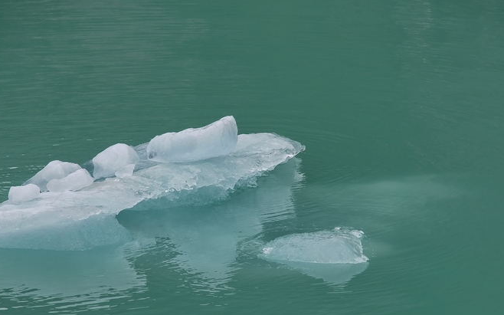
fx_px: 3269
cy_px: 222
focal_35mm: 238
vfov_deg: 5.5
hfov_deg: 8.8
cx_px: 273
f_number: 5.6
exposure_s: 1/250
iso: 100
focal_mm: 120
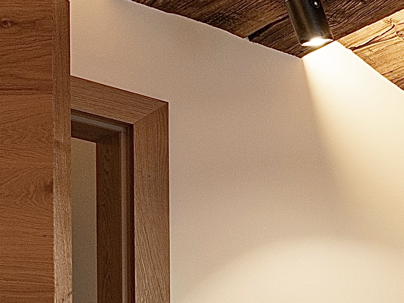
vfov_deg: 15.5
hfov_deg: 16.1
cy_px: 517
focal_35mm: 84
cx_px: 877
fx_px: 981
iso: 250
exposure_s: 1/5
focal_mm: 8
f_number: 6.3
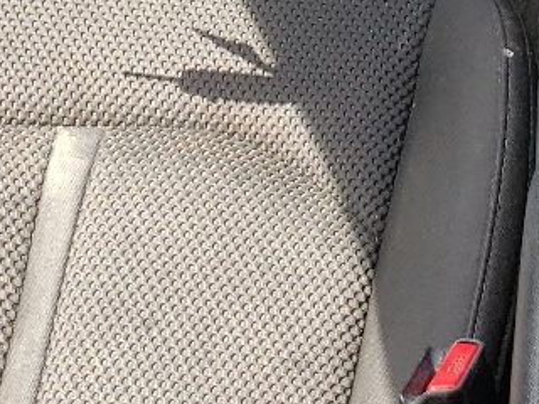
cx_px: 689
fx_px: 2024
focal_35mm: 130
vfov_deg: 10.9
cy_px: -258
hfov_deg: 14.6
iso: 50
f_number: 1.5
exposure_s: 1/222
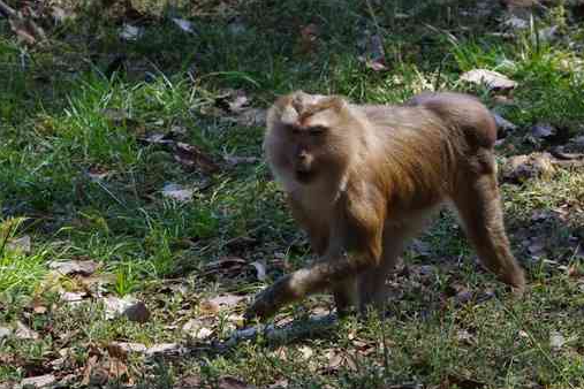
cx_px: 315
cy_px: 160
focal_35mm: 355
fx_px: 5758
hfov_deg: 5.8
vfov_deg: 3.9
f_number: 7.1
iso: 400
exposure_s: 1/200
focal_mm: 120
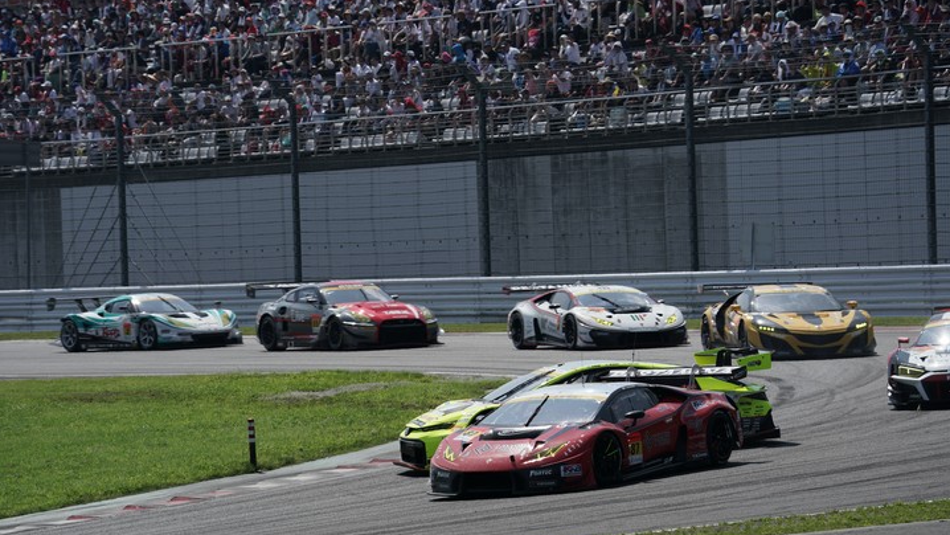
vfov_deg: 5.3
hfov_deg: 9.4
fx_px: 5769
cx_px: 475
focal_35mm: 229
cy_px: 293
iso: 200
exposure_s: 1/800
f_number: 9
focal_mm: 218
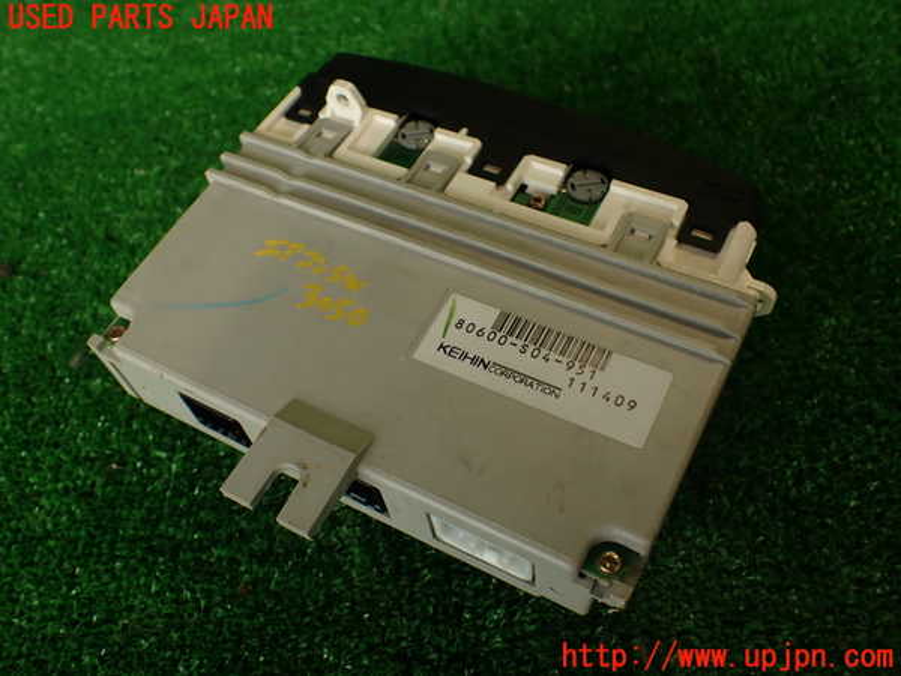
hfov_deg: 60.0
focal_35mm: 30
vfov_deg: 46.8
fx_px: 781
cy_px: 338
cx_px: 450
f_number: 2.3
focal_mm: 5.4
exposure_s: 1/100
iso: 100
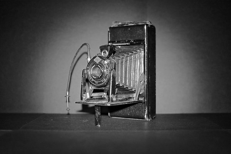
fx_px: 337
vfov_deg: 25.8
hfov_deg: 37.9
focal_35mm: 52
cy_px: 77
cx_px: 116
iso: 3200
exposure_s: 1/25
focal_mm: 35
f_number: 2.5
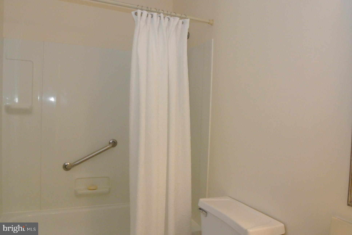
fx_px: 264
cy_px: 118
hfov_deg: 67.3
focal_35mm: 27
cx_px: 176
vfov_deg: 48.0
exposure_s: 1/60
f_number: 11
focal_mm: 10
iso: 2200
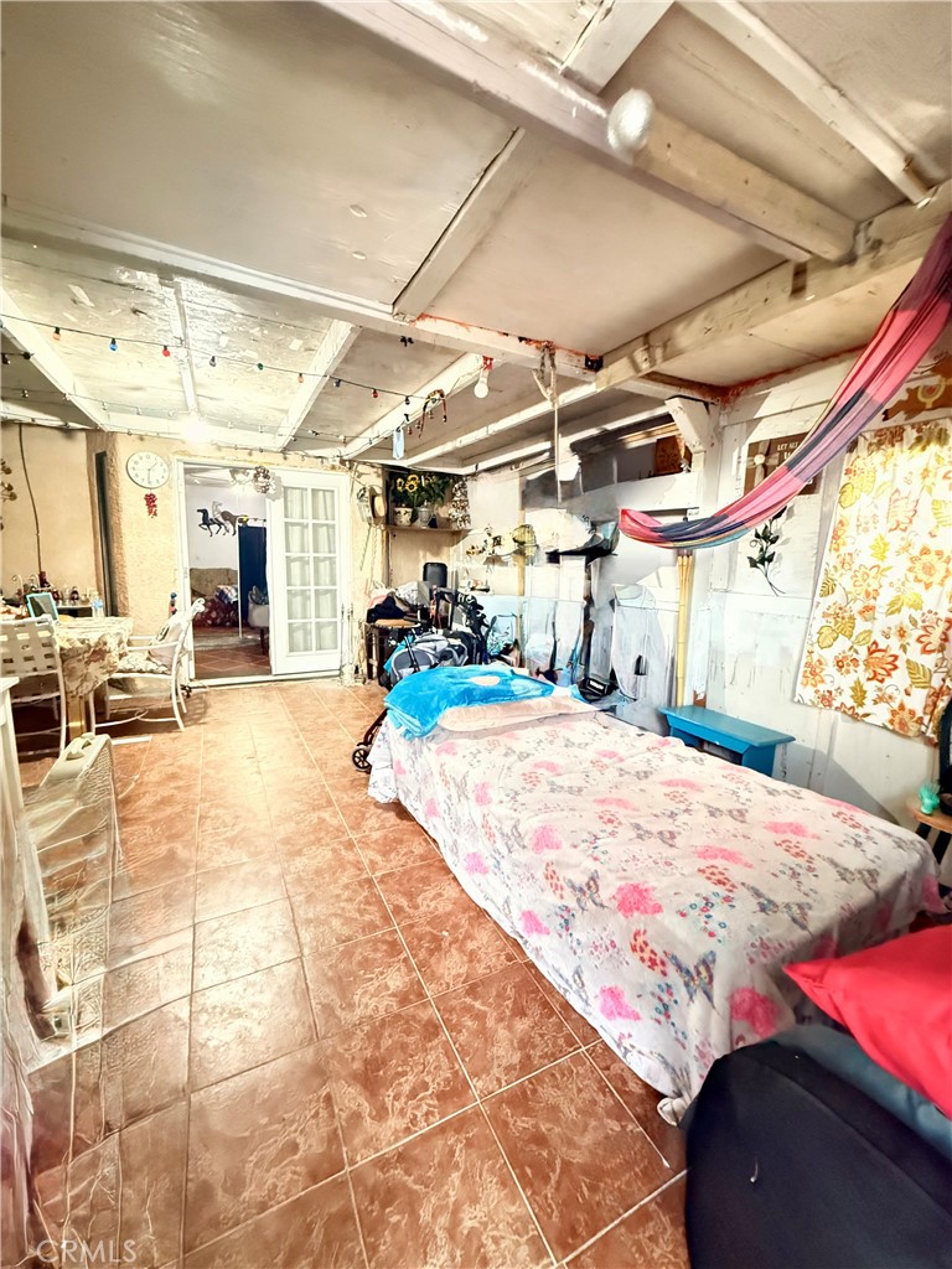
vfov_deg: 102.1
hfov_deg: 85.7
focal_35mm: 14
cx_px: 476
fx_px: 513
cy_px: 634
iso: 1600
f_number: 2.2
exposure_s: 1/30
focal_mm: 2.22
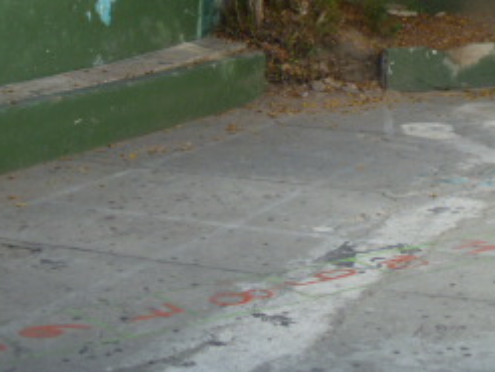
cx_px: 364
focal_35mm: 91
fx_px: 1303
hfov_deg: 21.4
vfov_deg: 15.6
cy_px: -80
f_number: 3.5
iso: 80
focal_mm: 6.3
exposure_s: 1/125
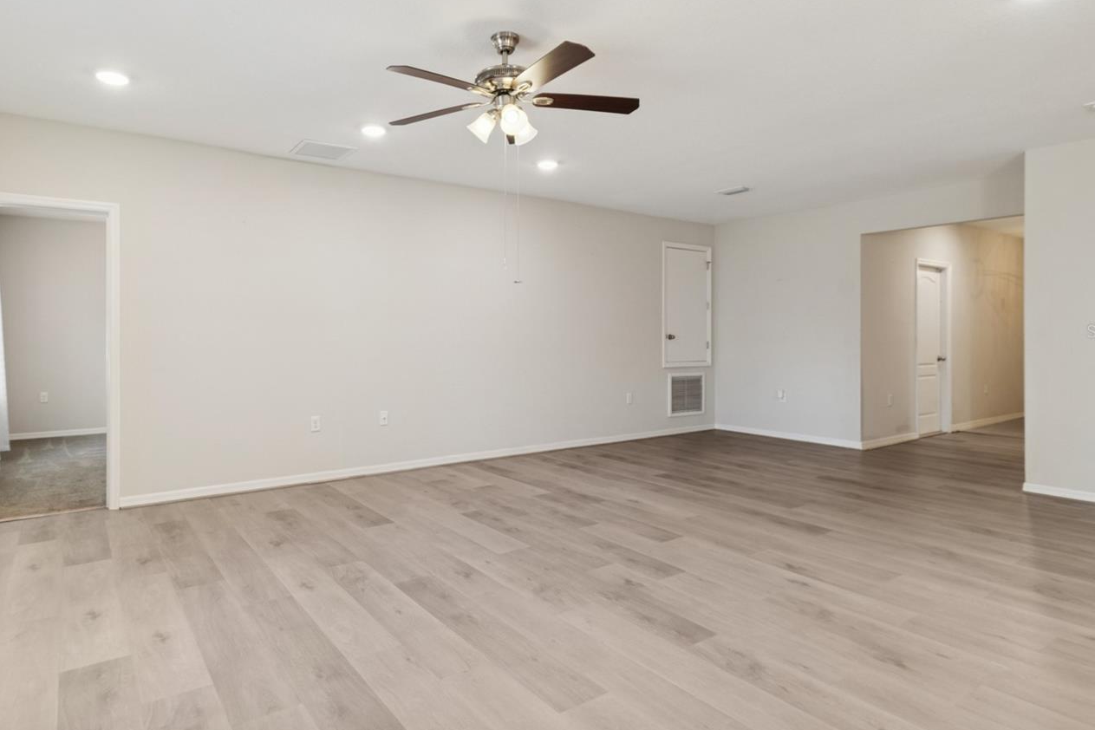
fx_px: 578
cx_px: 471
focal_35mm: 19
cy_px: 331
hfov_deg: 86.4
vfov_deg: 64.4
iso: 200
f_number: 8
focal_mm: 10
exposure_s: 1/4
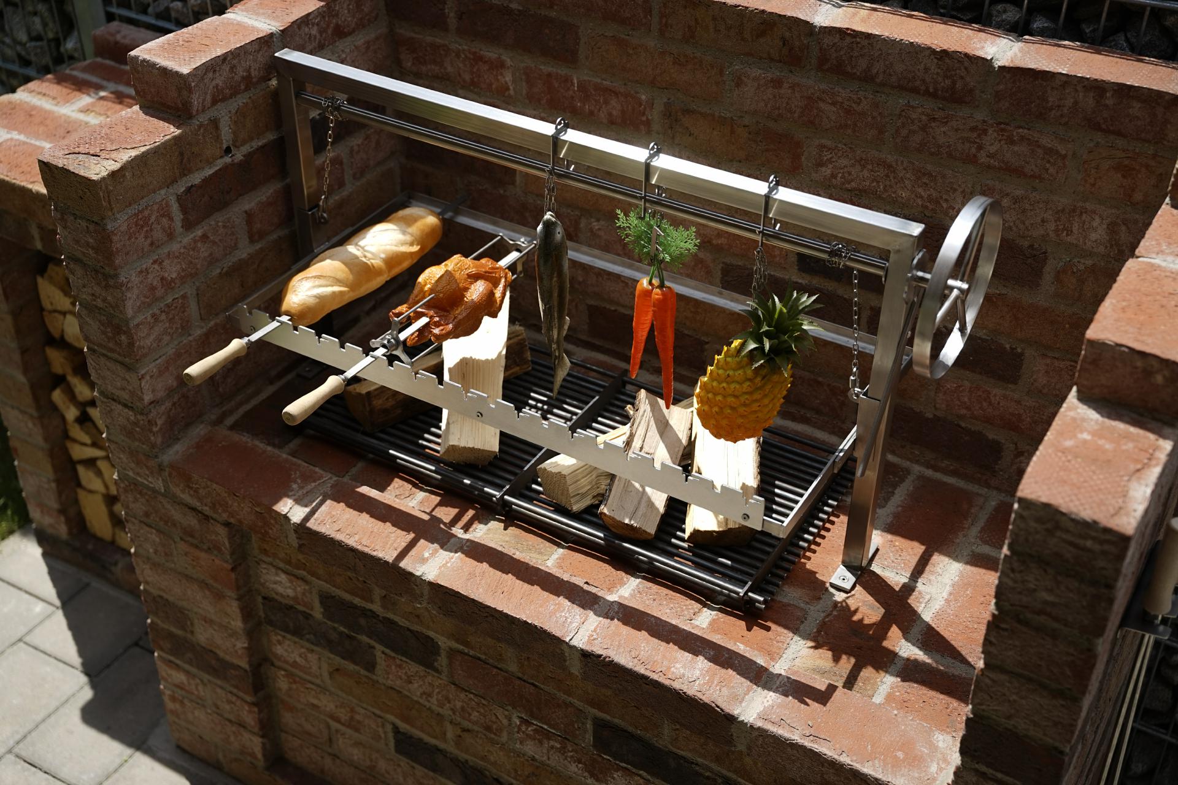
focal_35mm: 44
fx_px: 1440
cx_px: 589
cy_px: 392
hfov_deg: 44.5
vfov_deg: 30.5
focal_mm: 44
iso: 50
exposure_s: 1/800
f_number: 2.8
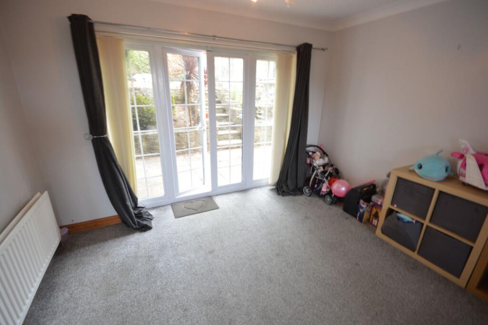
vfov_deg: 77.3
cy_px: 162
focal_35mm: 15
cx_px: 244
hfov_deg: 100.4
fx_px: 203
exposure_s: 1/6
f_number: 8
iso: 400
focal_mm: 10
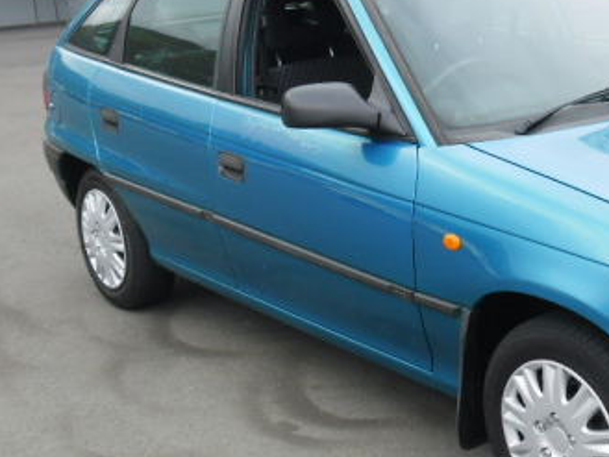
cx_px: 559
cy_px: 209
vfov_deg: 20.4
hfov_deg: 26.1
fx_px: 1267
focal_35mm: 72
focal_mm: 6.6
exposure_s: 1/112
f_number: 4
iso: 80
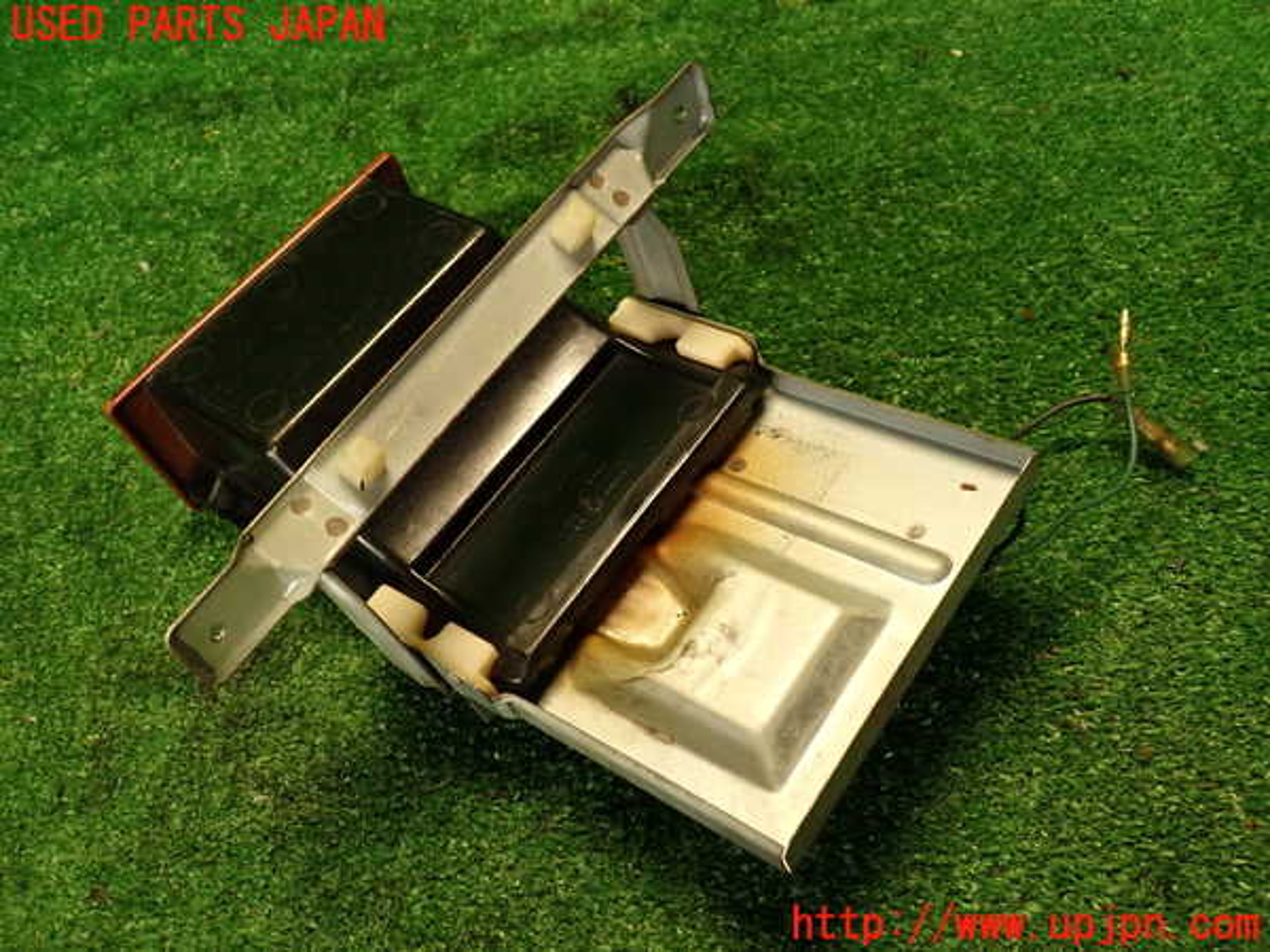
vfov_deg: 44.2
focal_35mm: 32
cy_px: 476
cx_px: 635
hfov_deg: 56.8
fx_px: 1174
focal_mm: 5.79
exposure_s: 1/30
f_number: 2.4
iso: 250
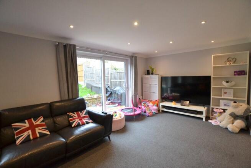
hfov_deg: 100.4
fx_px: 105
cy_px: 84
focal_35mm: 15
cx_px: 126
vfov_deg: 77.4
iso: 720
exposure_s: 1/60
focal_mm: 10
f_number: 3.5
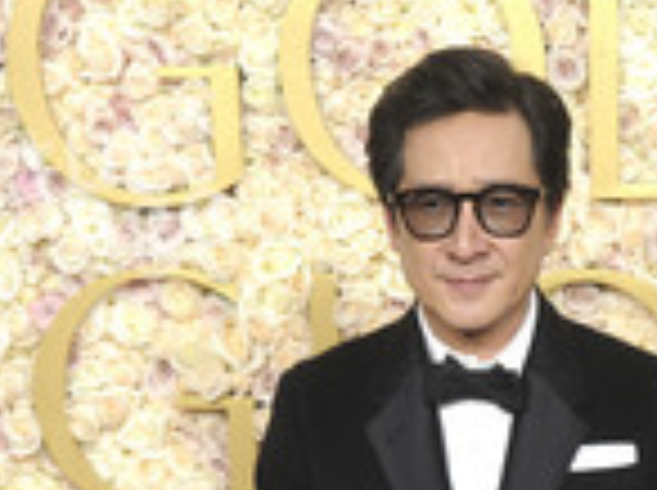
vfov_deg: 8.2
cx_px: 493
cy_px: 895
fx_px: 3297
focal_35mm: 174
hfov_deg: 11.4
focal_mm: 66
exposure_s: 1/250
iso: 1000
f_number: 11
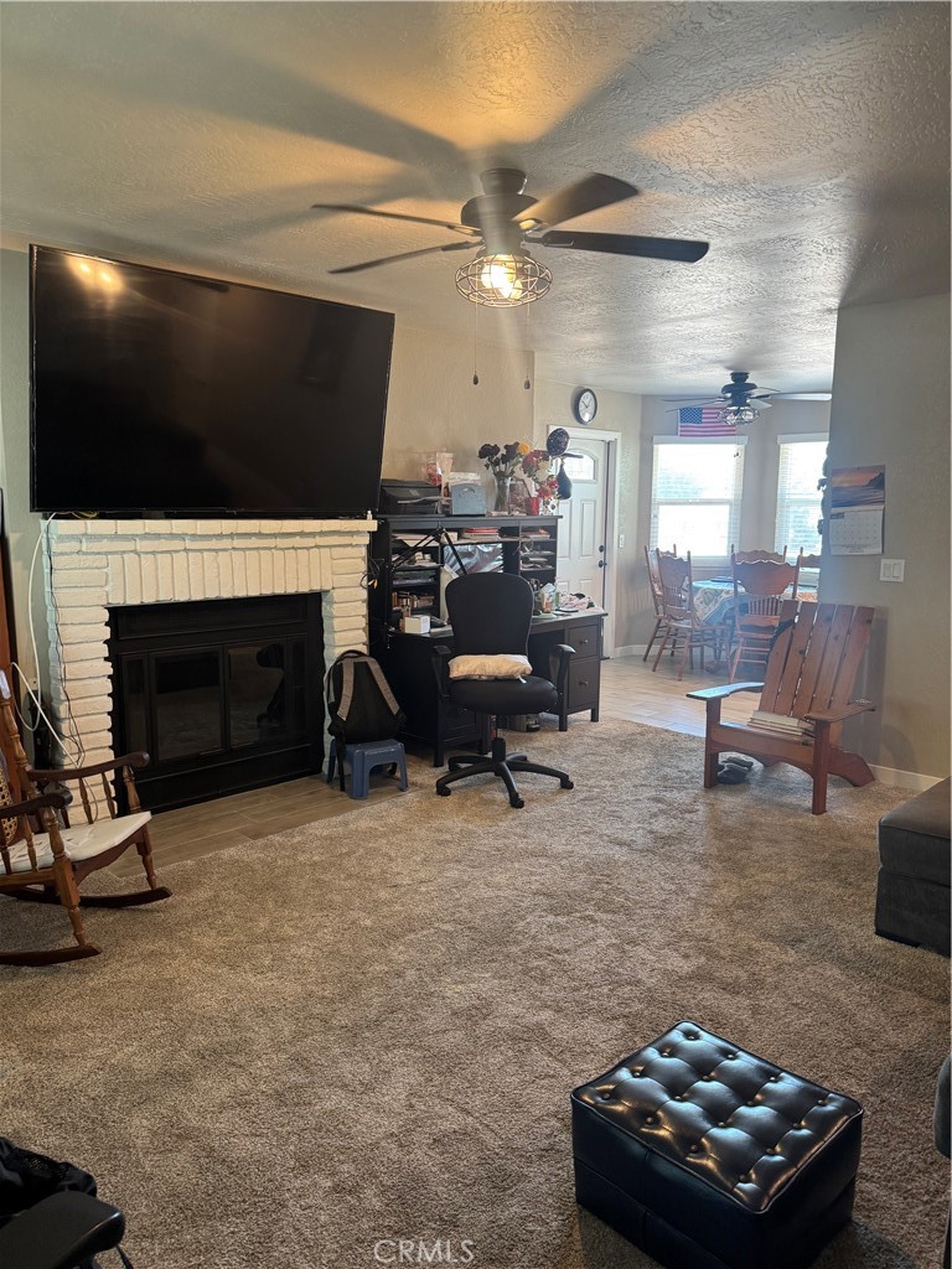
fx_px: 880
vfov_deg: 71.6
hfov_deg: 56.8
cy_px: 634
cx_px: 476
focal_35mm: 24
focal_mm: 6.76
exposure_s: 1/60
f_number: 1.78
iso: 200
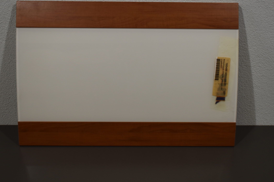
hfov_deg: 32.4
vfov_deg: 21.9
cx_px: 140
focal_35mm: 62
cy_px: 74
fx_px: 472
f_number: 5
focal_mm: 34
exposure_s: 1/250
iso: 400
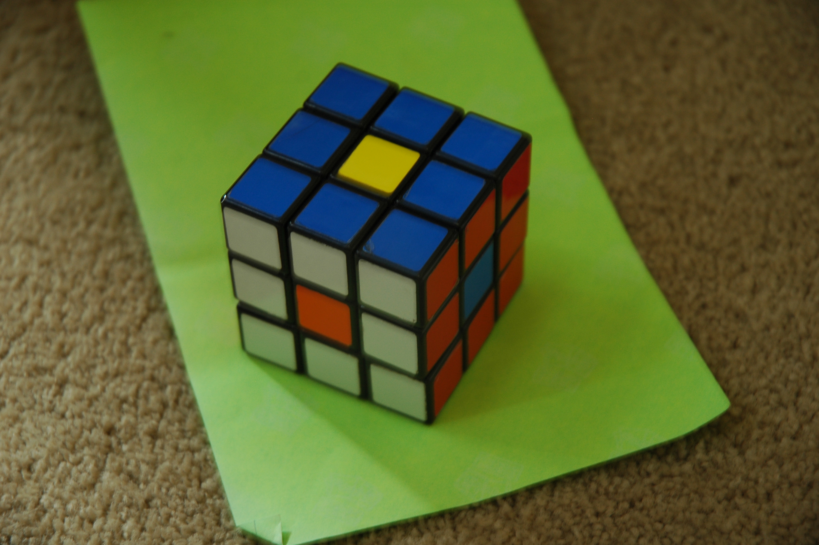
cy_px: 272
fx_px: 2387
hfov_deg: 19.5
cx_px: 410
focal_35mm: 105
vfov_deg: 13.0
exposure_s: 1/8
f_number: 4.5
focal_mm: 70
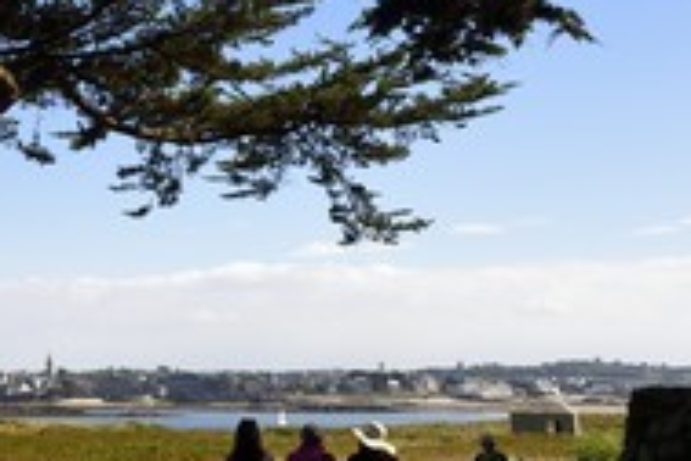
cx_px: -33
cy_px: 106
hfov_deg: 24.0
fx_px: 1535
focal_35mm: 80
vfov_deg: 17.0
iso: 200
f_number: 13
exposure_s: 1/200
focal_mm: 36
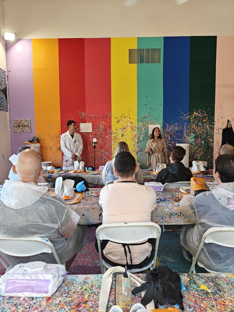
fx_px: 216
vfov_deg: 71.6
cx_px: 117
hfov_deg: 56.8
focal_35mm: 24
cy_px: 156
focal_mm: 5.59
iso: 100
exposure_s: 1/120
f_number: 1.8
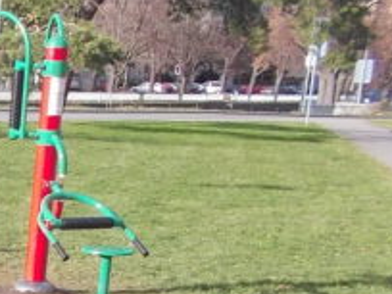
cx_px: -336
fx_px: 1234
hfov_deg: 15.3
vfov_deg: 13.1
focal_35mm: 109
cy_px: 396
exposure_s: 1/320
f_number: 3.3
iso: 80
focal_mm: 4.1
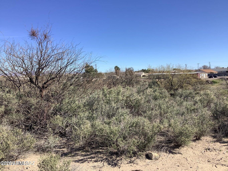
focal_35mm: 31
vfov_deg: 45.4
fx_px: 204
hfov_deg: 58.3
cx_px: 114
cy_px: 86
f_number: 2.4
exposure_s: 1/1253
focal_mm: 3.3
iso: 25
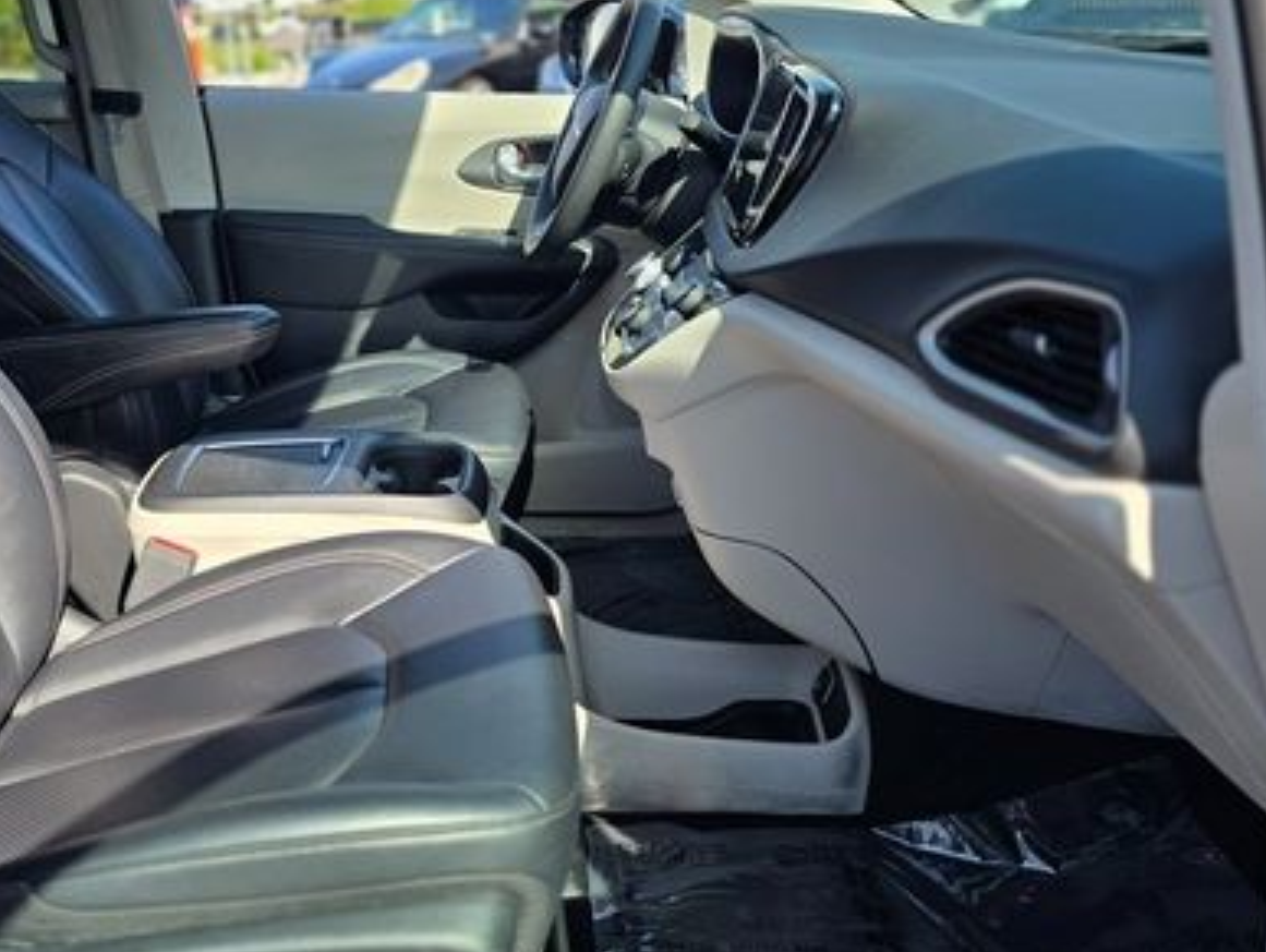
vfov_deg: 37.8
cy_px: 445
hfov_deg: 48.4
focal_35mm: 38
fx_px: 1391
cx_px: 465
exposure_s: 1/2565
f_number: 1.7
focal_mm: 6.3
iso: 80
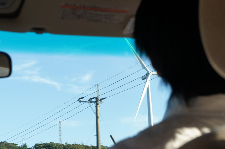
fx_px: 515
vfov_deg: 16.5
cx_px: 112
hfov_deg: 24.6
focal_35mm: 82
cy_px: 74
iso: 200
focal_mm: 55
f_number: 9
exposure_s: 1/125
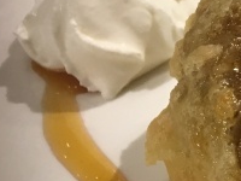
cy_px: 66
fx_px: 808
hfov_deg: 14.4
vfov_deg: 12.8
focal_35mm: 116
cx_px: 464
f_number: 2.2
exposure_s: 1/30
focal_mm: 4.15
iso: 32
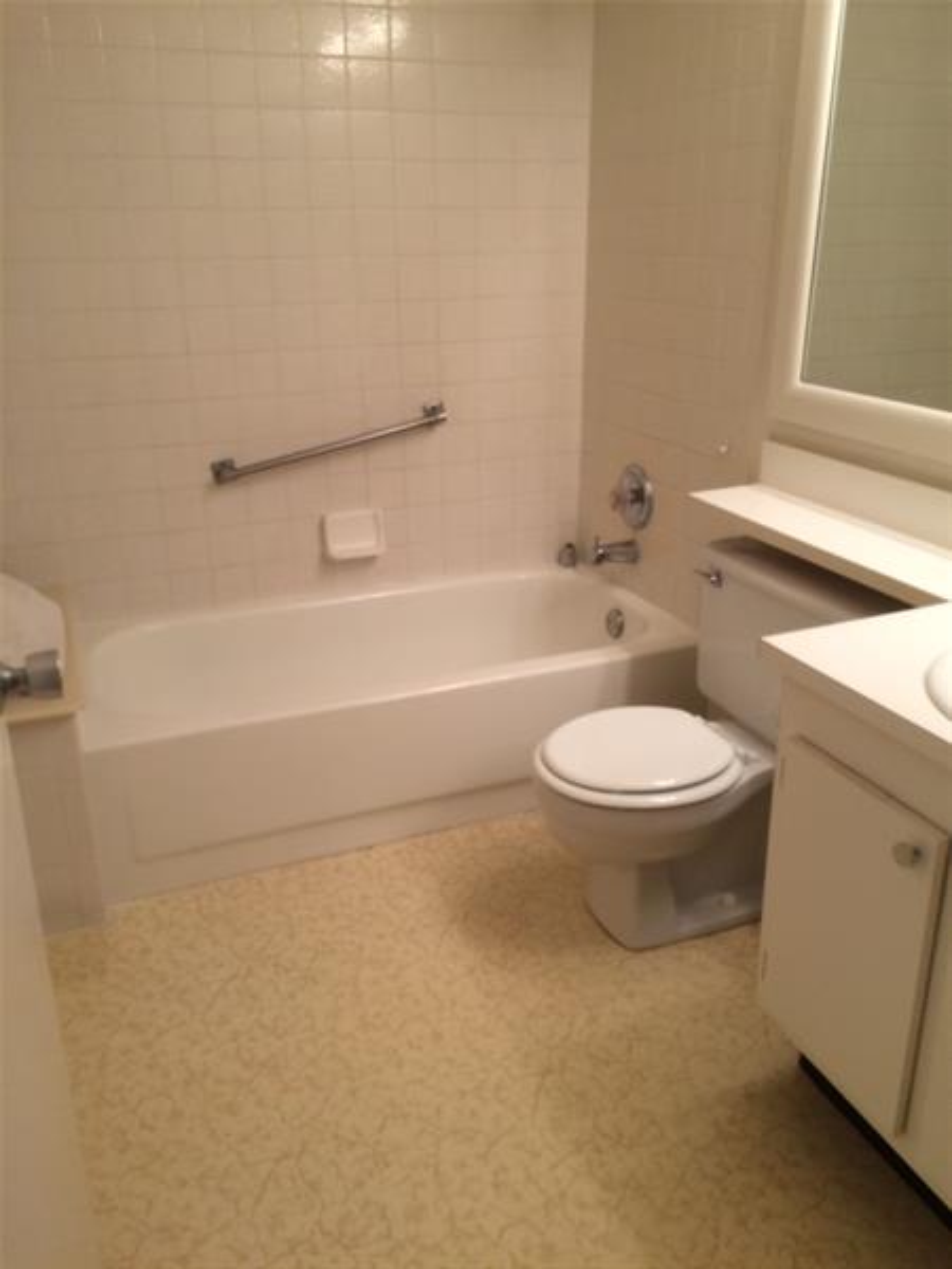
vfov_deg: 61.7
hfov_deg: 48.2
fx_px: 1063
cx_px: 476
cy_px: 634
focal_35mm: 29
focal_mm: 4.15
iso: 32
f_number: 2.2
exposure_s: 1/30
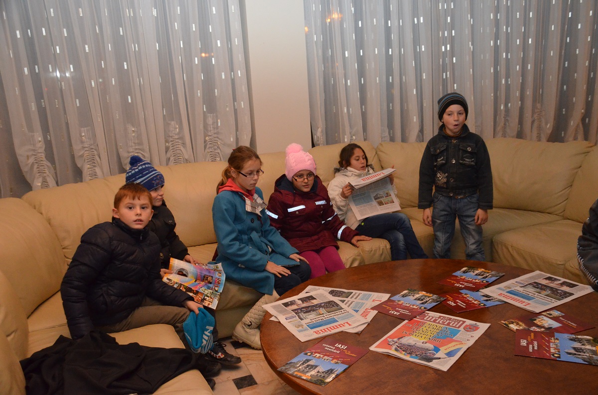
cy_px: 198
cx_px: 299
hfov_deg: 57.3
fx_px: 547
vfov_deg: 39.8
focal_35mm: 33
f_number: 4
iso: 3200
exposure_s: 1/60
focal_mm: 22
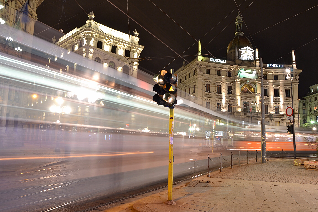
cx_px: 159
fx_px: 238
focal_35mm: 27
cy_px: 106
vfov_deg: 47.9
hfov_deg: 67.4
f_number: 10
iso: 100
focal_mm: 18
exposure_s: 5
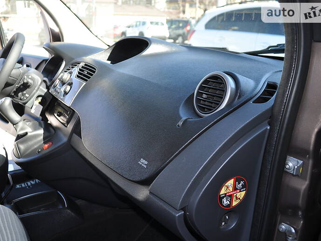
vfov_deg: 46.8
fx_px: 278
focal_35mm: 30
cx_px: 149
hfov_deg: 59.9
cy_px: 120
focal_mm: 18
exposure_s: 1/200
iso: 220
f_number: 3.5
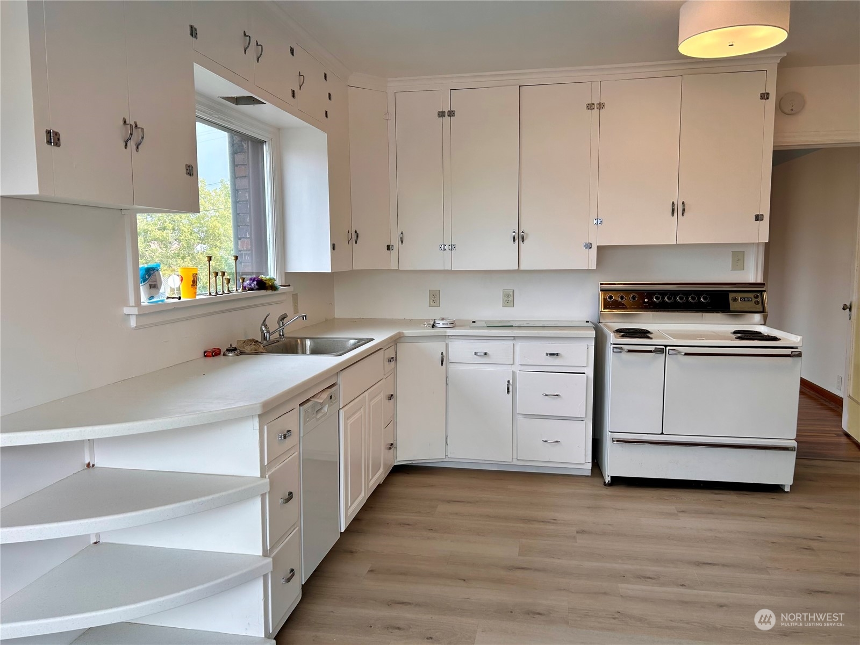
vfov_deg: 53.1
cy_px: 322
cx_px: 430
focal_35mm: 26
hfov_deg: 67.3
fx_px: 646
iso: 50
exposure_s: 1/306
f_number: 1.5
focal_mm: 5.7
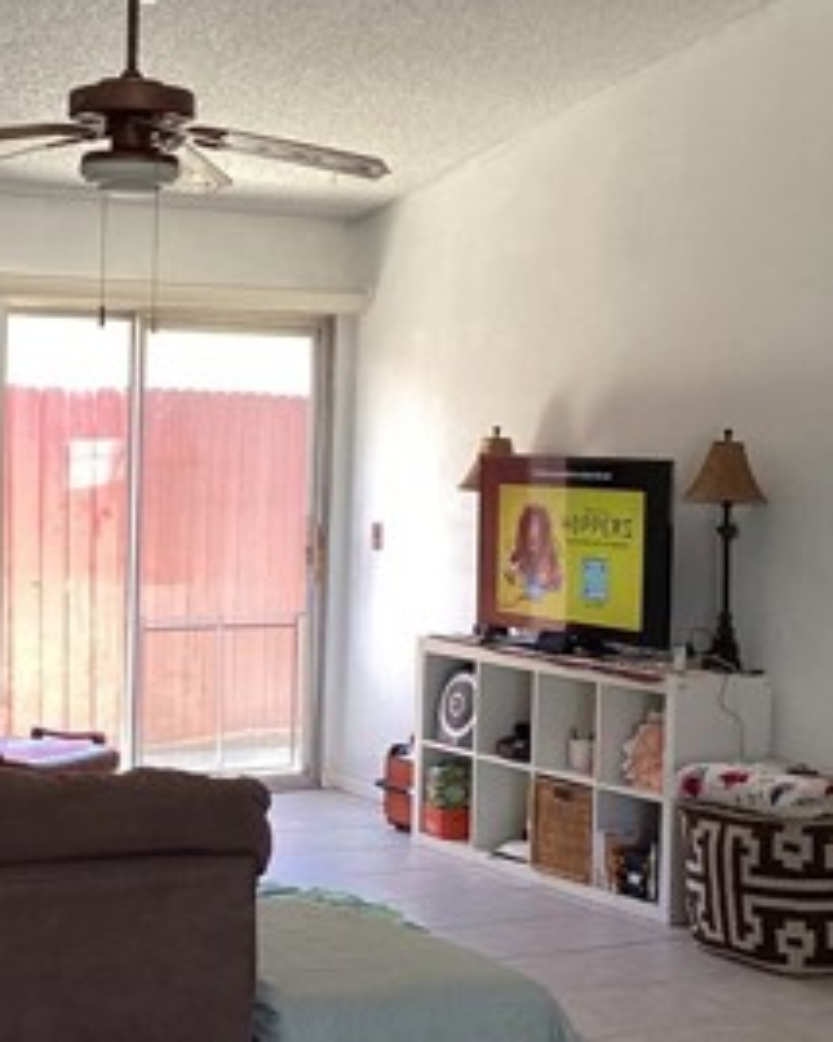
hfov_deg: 21.1
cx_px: 213
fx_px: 2220
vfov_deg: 26.4
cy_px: 608
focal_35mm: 72
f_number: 2.4
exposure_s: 1/60
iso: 100
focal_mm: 3.3
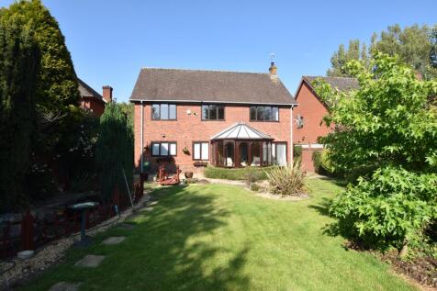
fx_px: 218
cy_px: 146
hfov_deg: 90.0
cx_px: 218
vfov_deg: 67.3
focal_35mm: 18
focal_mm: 12
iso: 100
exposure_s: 1/200
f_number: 7.1
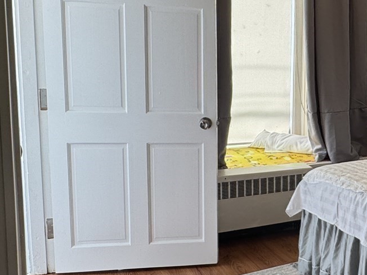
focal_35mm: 44
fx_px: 466
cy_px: 116
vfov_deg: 32.8
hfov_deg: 37.0
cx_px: 392
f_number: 2.2
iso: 40
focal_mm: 2.22
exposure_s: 1/211
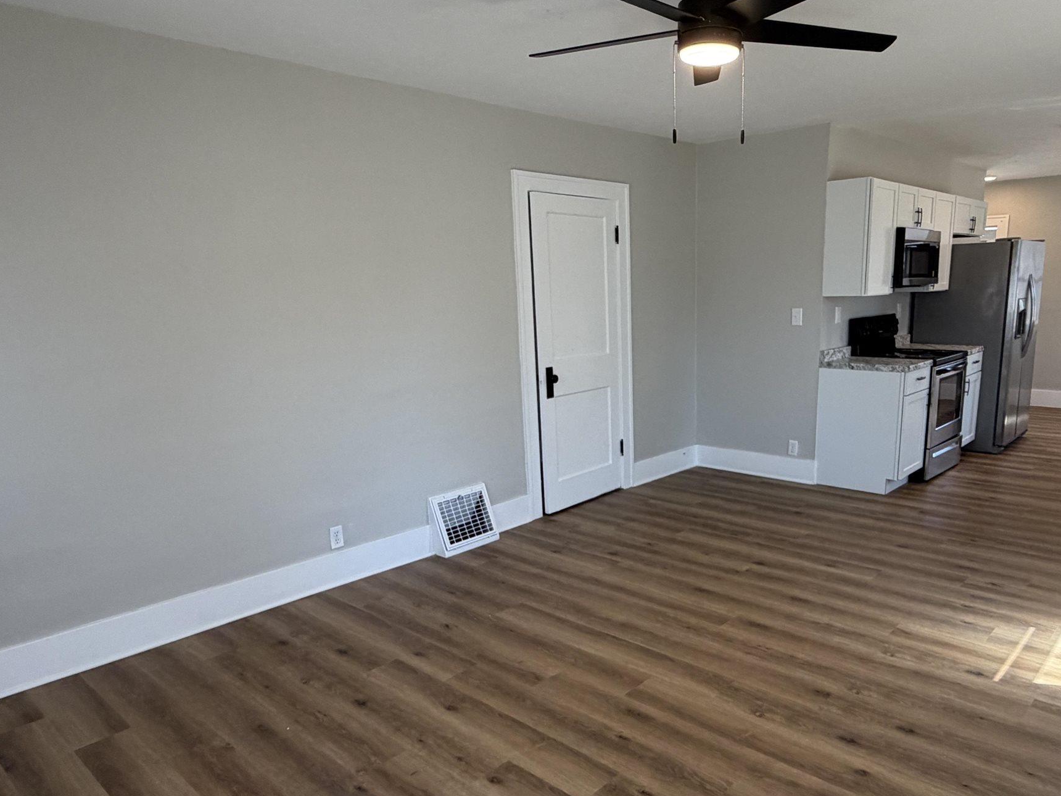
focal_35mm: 25
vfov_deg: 54.5
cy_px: 472
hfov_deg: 68.9
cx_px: 618
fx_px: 766
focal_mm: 2.22
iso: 160
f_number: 2.2
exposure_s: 1/120
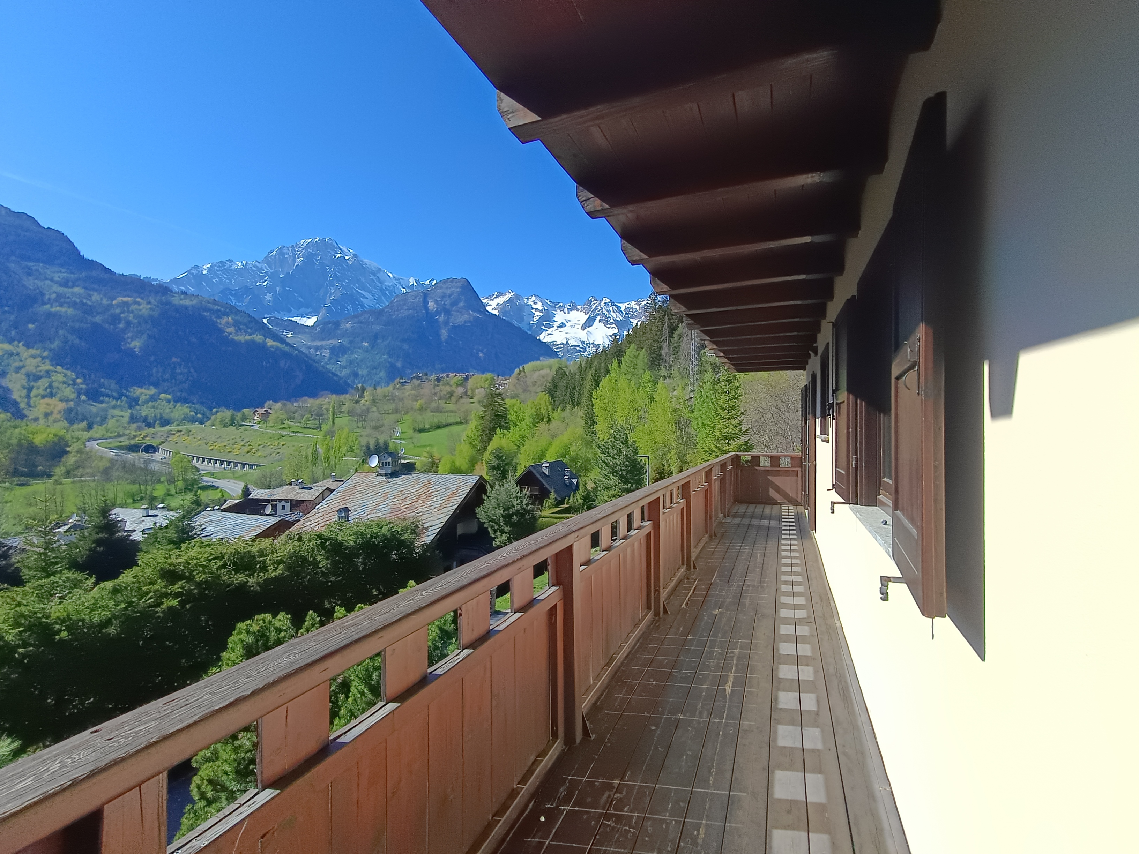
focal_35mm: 16
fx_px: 526
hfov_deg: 94.5
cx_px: 570
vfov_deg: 78.1
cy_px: 427
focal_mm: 2.78
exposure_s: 1/1284
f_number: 2.2
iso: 125
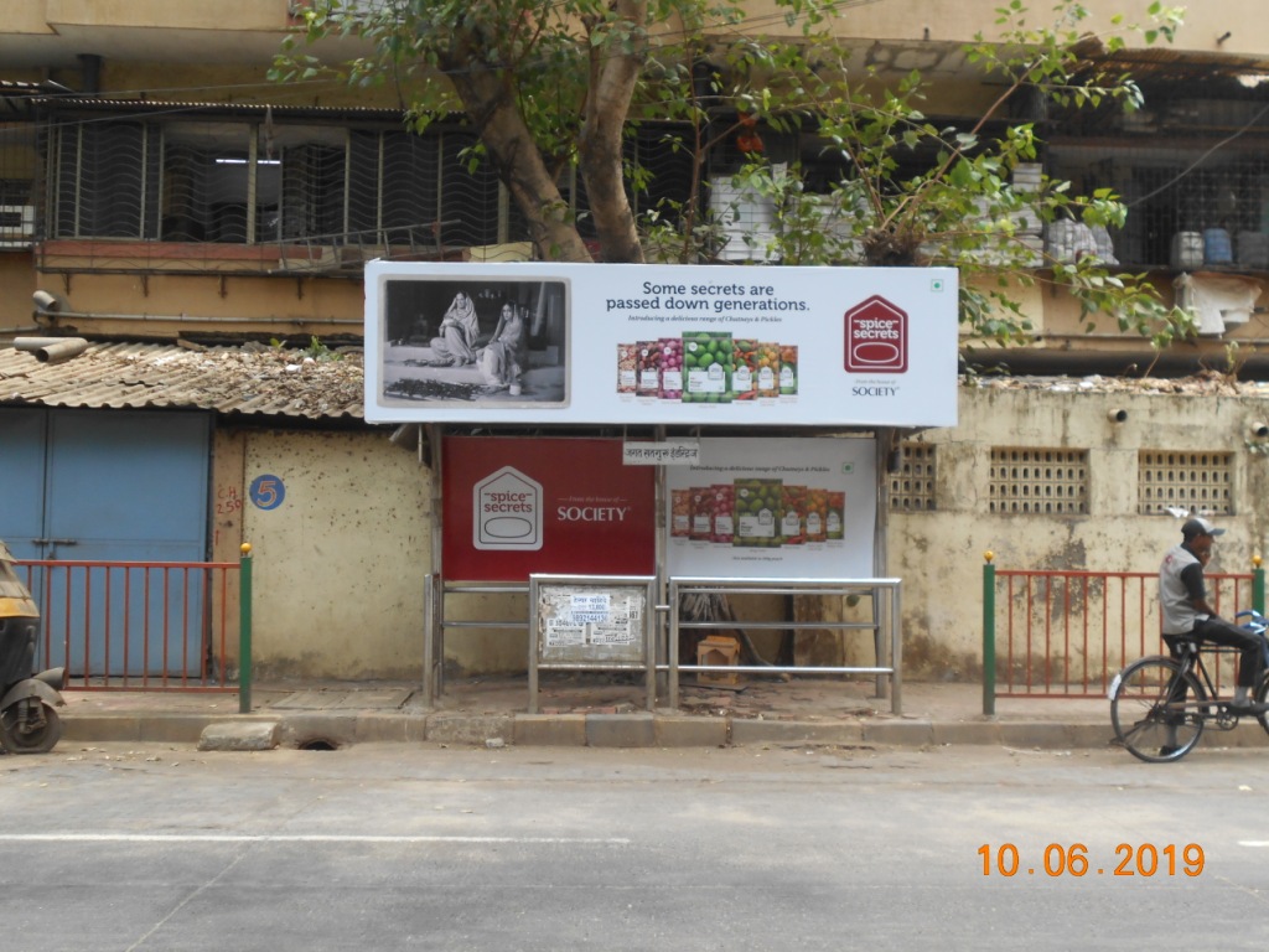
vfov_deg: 36.8
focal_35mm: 39
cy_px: 476
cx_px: 634
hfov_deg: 47.9
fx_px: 1430
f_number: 3.9
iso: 140
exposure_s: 1/250
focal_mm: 6.7
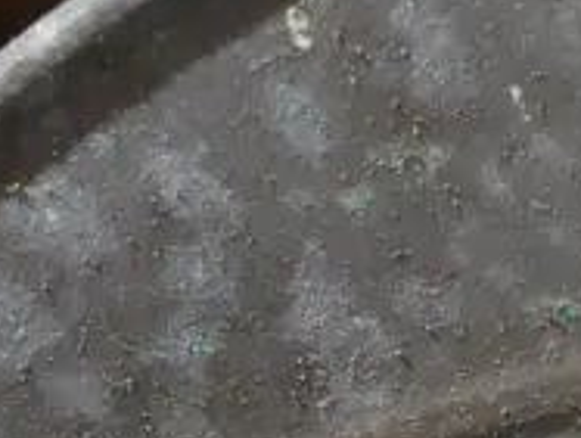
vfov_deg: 7.7
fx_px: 3128
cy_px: 856
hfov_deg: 9.5
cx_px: 1370
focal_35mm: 186
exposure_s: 1/60
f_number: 4
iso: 1250
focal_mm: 17
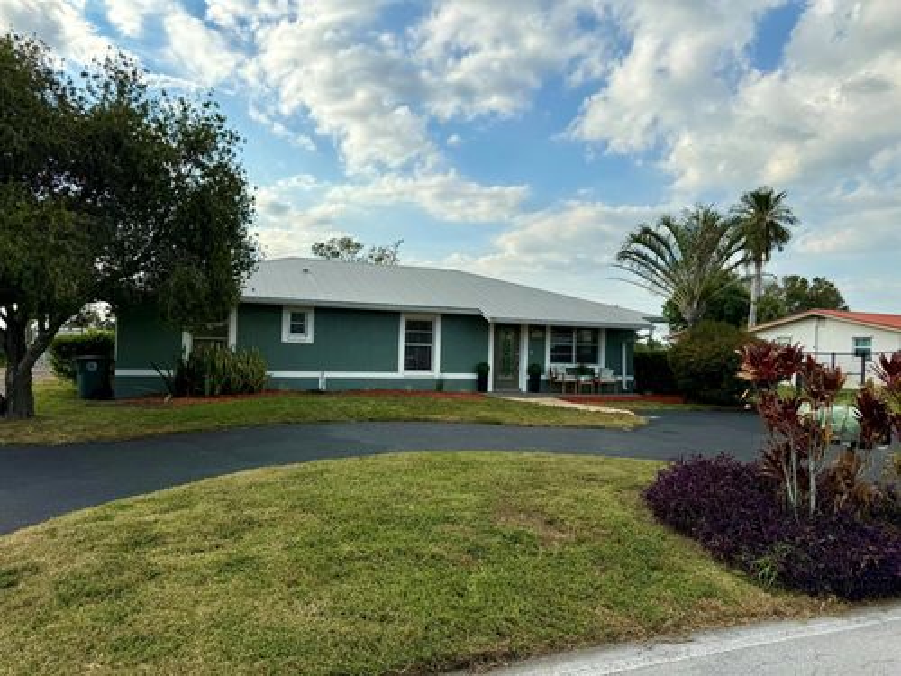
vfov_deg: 56.8
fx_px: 625
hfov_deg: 71.6
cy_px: 338
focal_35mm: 24
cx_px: 450
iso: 80
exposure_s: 1/4975
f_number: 1.78
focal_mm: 6.76
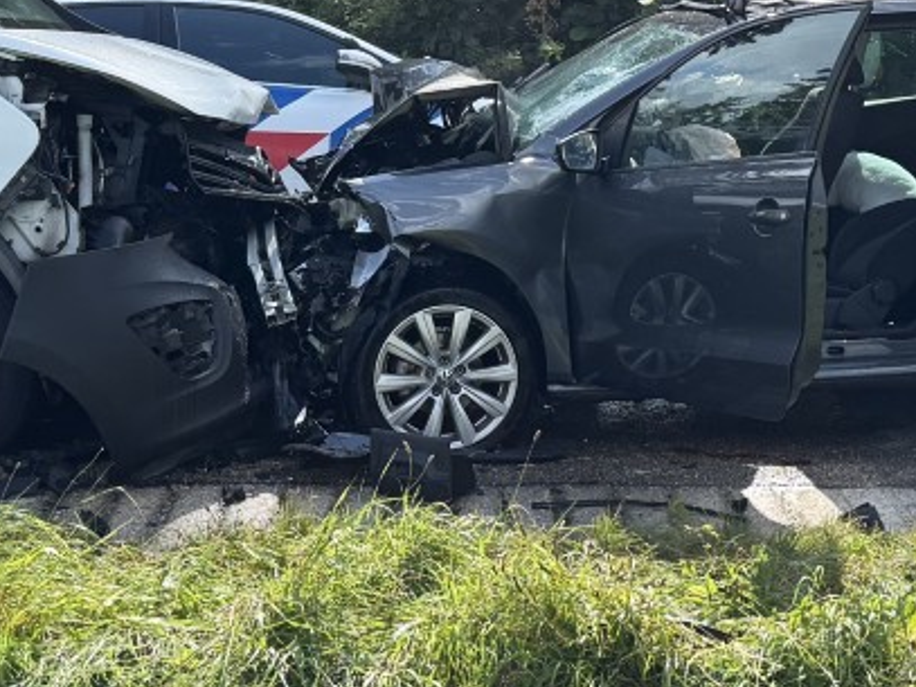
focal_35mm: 85
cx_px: 450
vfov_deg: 17.2
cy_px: 140
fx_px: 2249
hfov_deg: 23.0
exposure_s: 1/2445
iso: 100
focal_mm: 6.76
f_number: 1.78
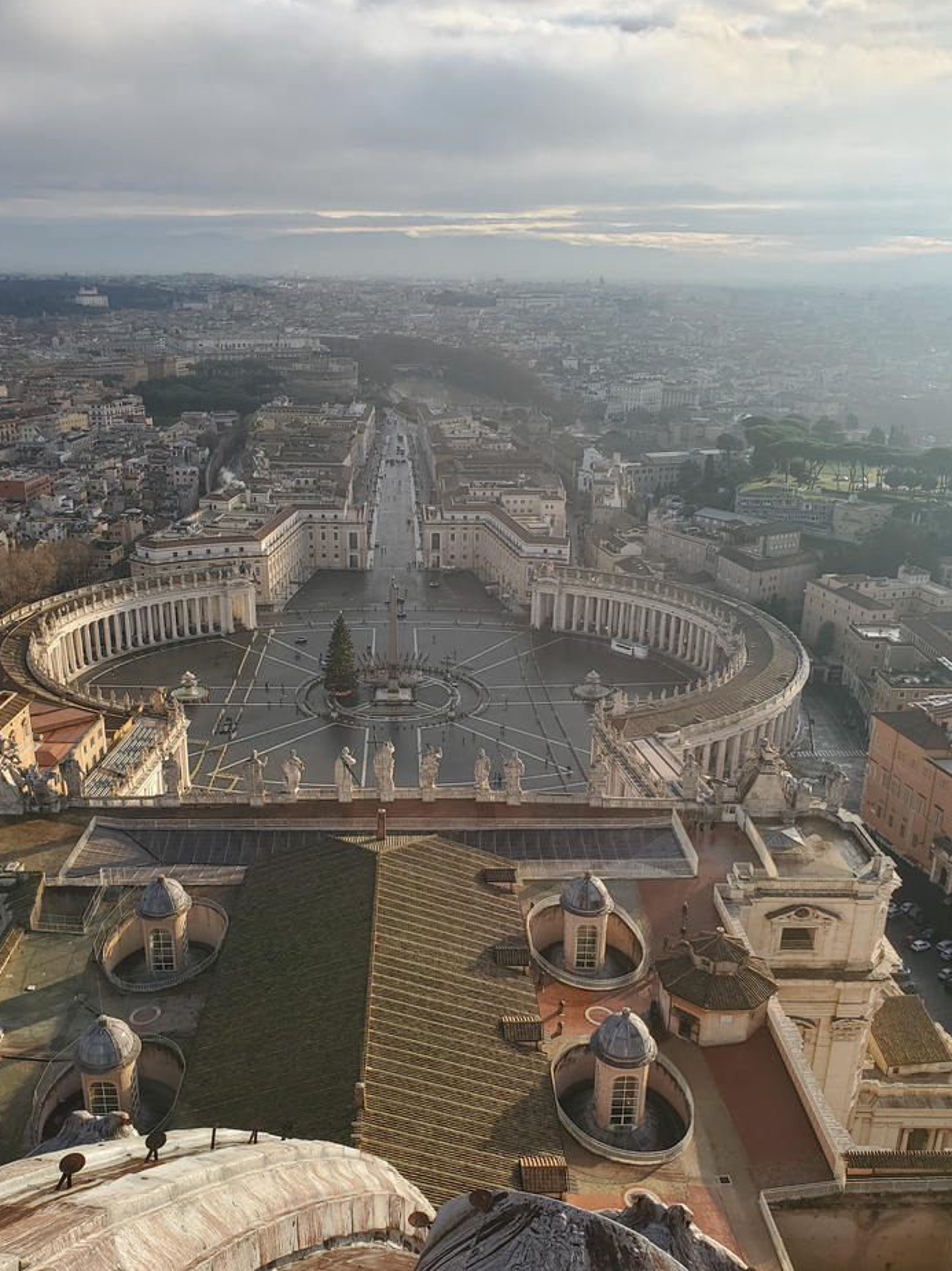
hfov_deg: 46.8
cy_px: 696
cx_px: 474
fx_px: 1101
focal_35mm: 30
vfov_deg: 59.9
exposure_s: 1/868
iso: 50
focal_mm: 4.3
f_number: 2.4
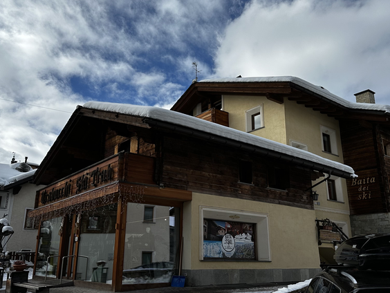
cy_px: 146
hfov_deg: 71.5
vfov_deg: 56.9
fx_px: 271
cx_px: 195
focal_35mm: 24
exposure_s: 1/9709
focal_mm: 6.86
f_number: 1.78
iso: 80
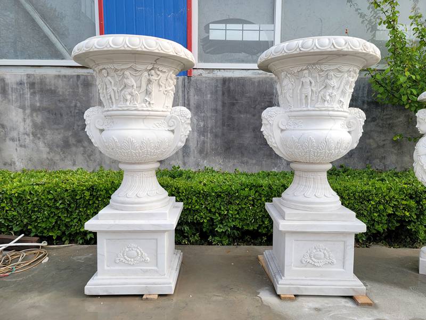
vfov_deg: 54.9
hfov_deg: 69.4
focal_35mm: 25
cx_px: 213
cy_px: 160
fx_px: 308
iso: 20
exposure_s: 1/384
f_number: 1.8
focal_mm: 7
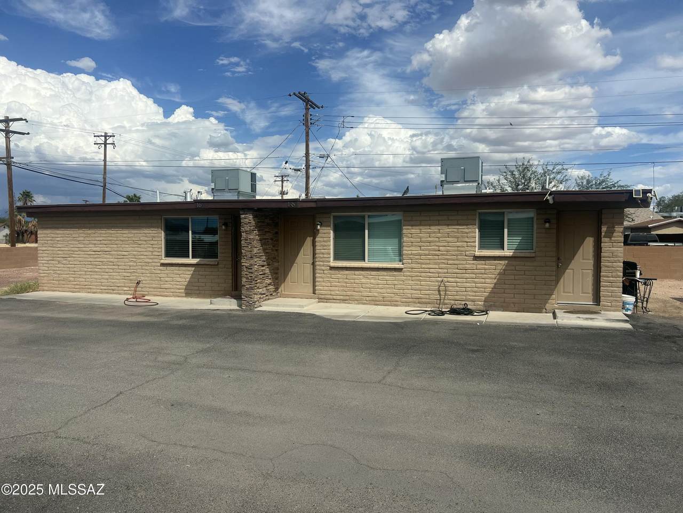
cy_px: 256
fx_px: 513
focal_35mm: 26
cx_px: 342
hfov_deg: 67.3
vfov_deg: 53.1
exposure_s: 1/8696
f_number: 1.5
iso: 50
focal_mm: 5.7
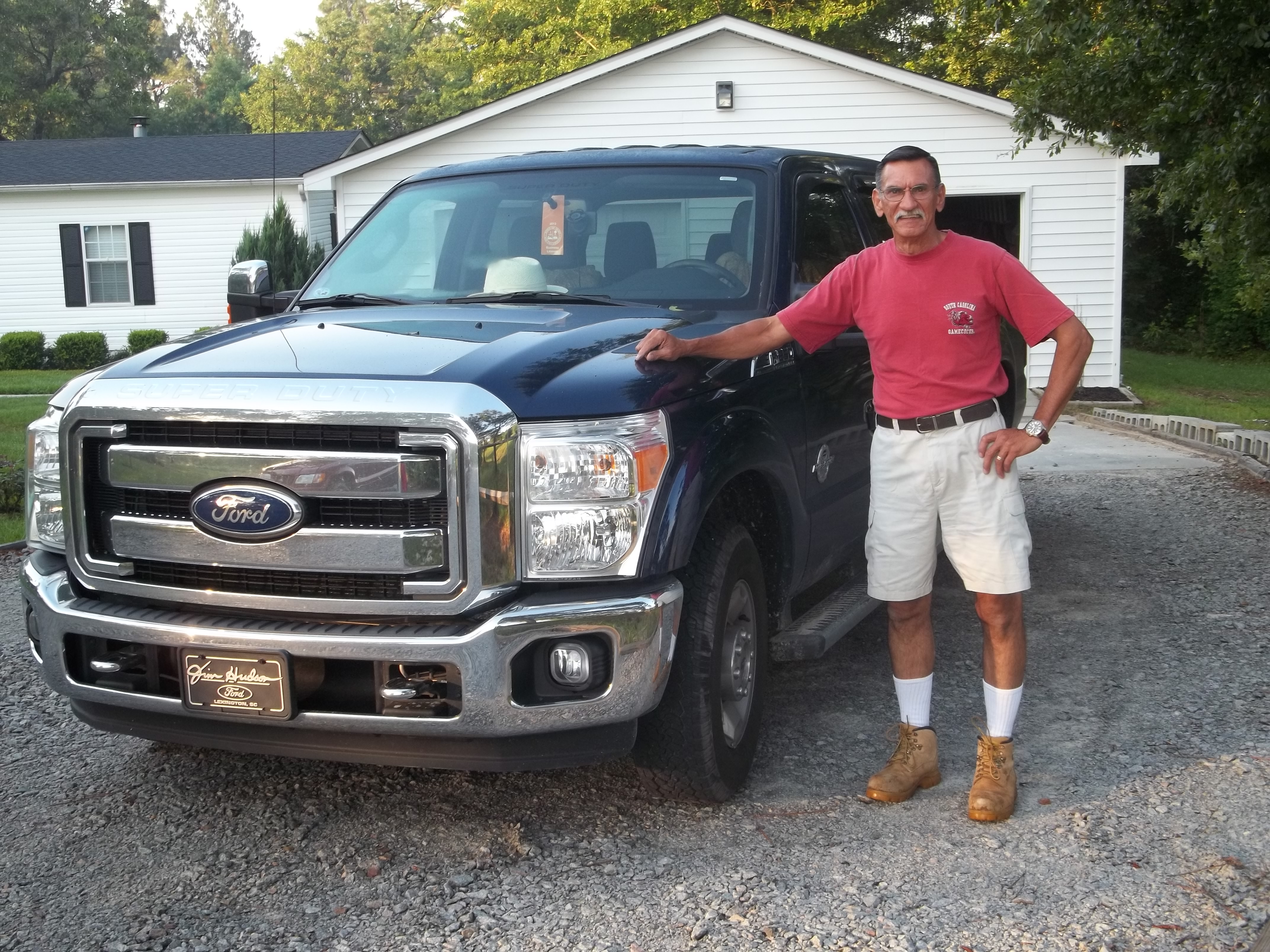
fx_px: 1688
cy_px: 476
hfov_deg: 41.2
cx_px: 635
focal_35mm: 46
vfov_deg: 31.5
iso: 64
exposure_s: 1/60
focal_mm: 8.3
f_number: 3.7
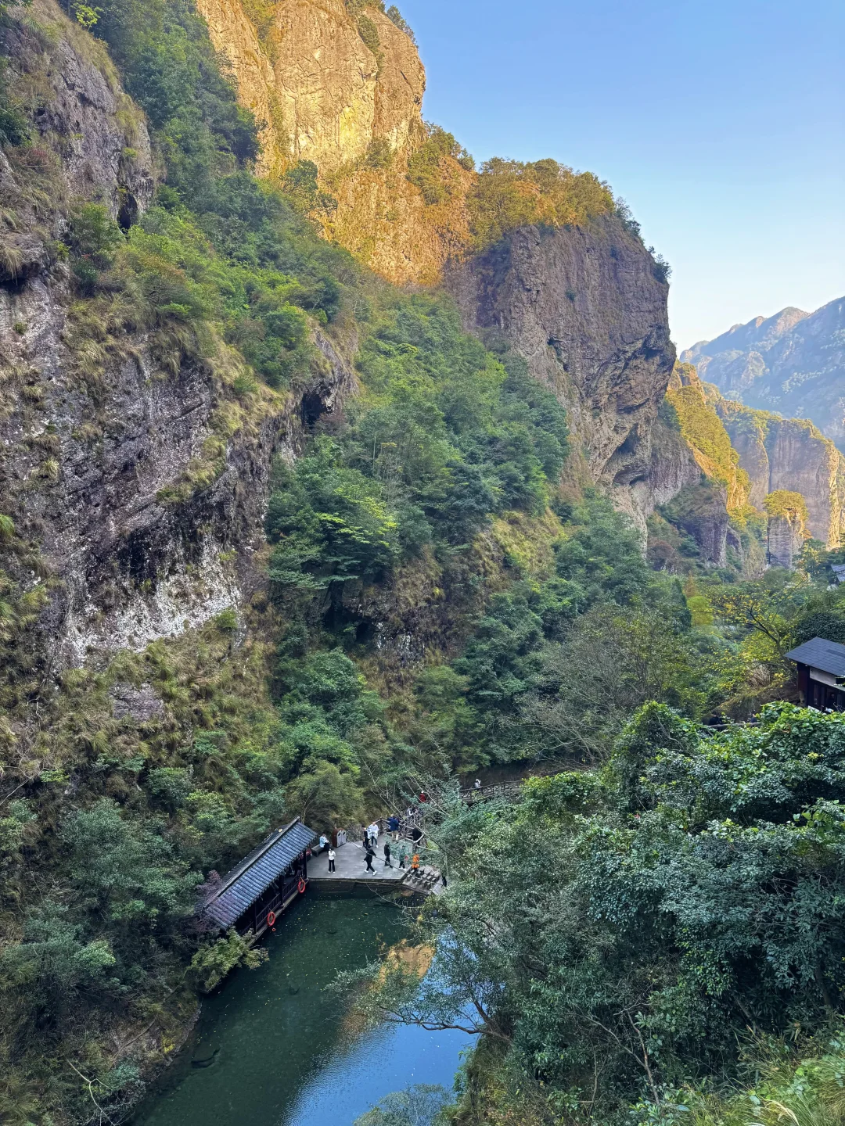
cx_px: 422
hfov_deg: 56.8
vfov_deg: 71.6
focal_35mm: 24
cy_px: 563
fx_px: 781
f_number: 1.78
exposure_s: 1/167
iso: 100
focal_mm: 6.76
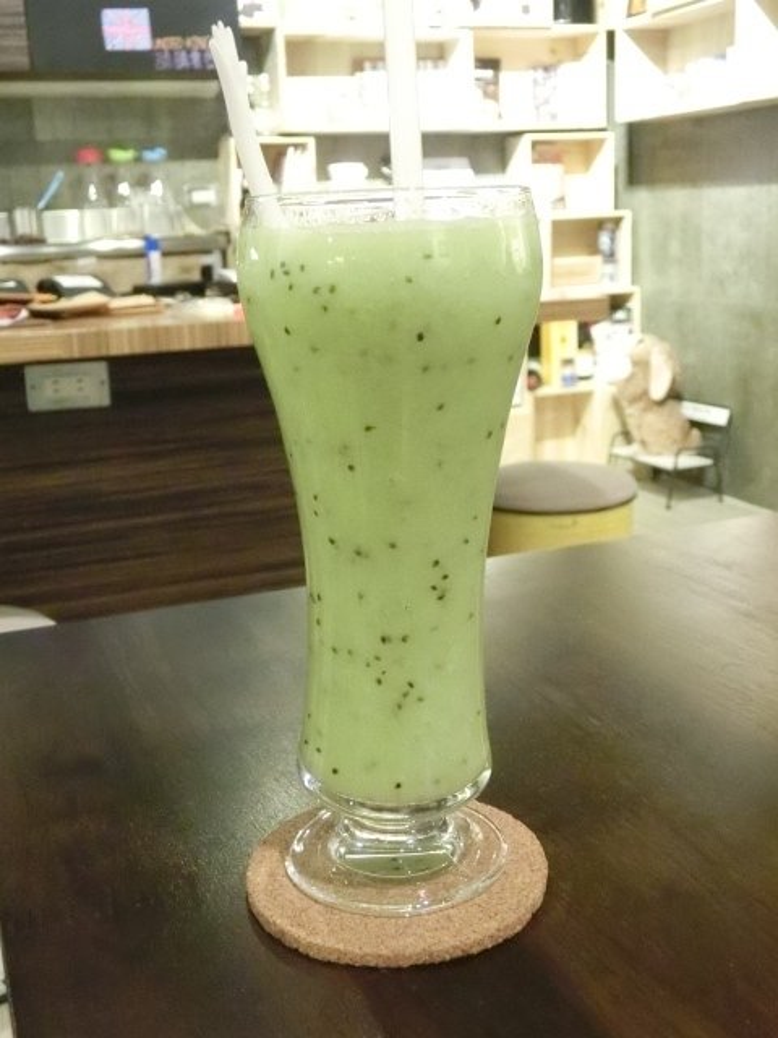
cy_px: 519
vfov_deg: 46.8
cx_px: 389
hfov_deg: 36.0
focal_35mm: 40
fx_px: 1199
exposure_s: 1/25
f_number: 4
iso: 3200
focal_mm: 7.15
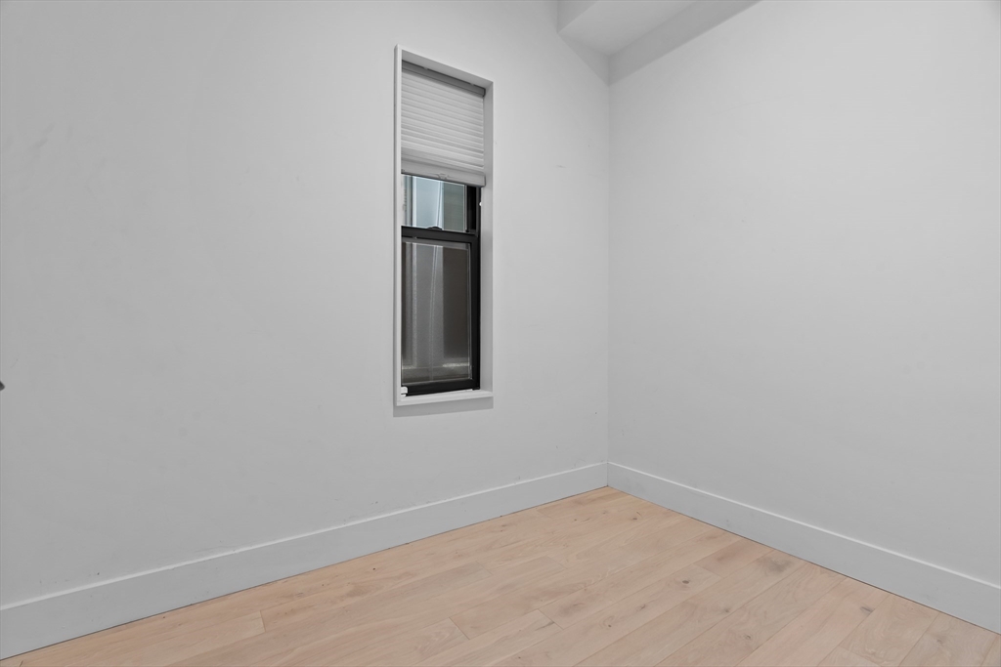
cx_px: 500
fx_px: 445
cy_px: 334
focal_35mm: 16
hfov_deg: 96.7
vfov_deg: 73.8
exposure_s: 1.6
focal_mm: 16
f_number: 9
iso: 320
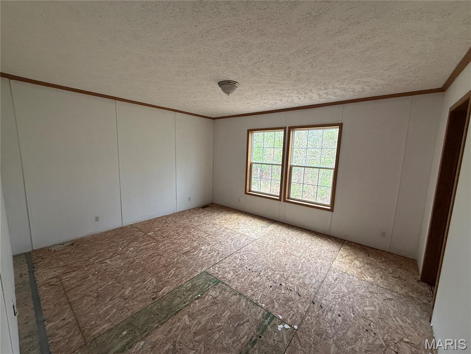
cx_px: 236
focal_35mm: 14
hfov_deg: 102.1
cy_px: 177
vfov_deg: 85.7
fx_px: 190
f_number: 2.2
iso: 160
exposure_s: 1/99
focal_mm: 2.22
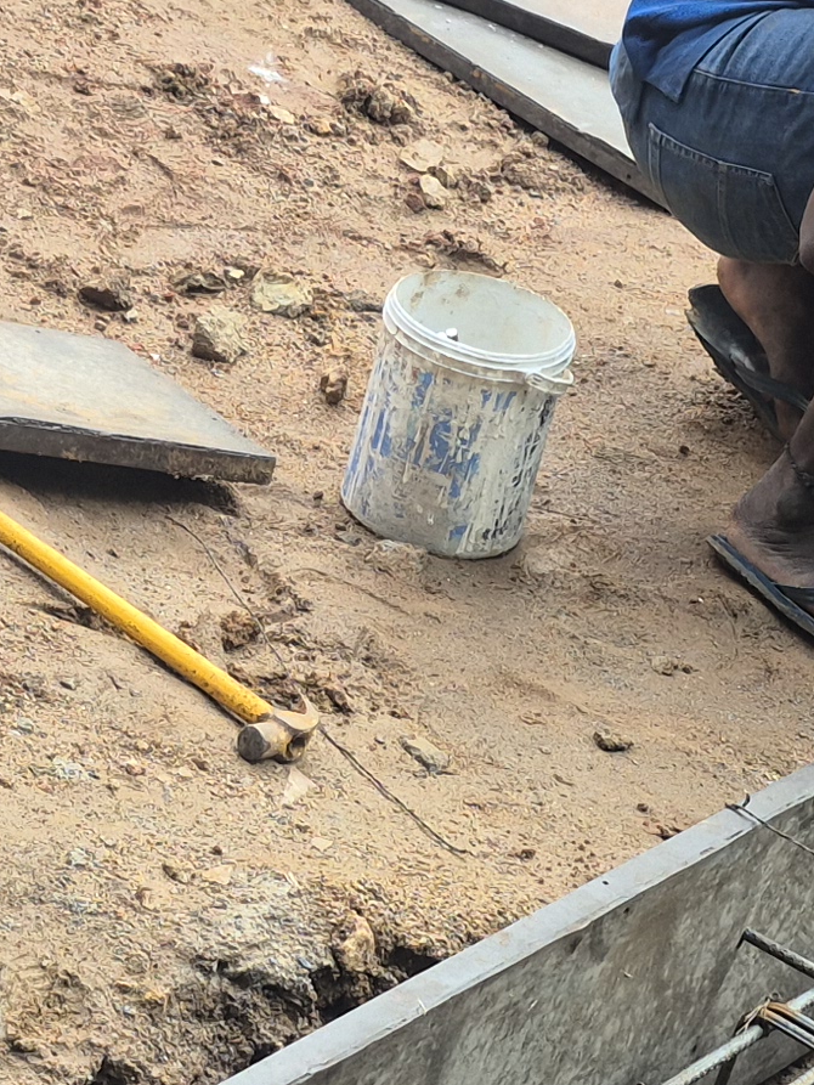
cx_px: 329
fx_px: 3229
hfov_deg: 14.4
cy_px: 651
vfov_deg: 19.1
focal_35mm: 103
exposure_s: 1/197
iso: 25
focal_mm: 5.4
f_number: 1.8
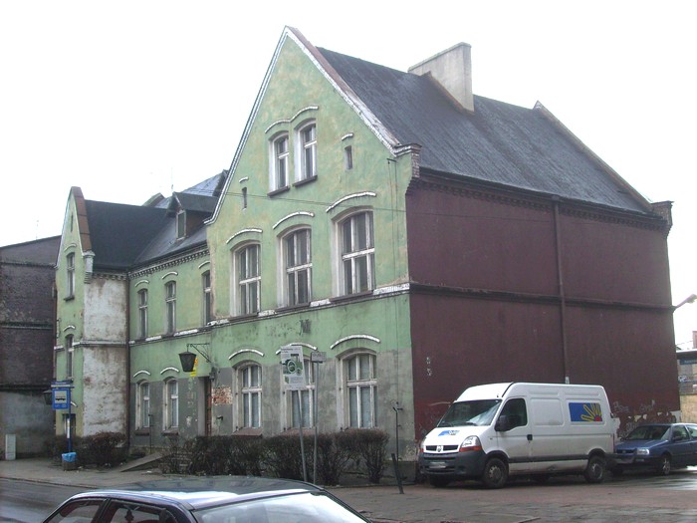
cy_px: 262
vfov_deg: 33.6
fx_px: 866
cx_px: 348
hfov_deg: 43.9
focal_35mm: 43
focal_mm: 7.2
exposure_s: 1/350
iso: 80
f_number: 3
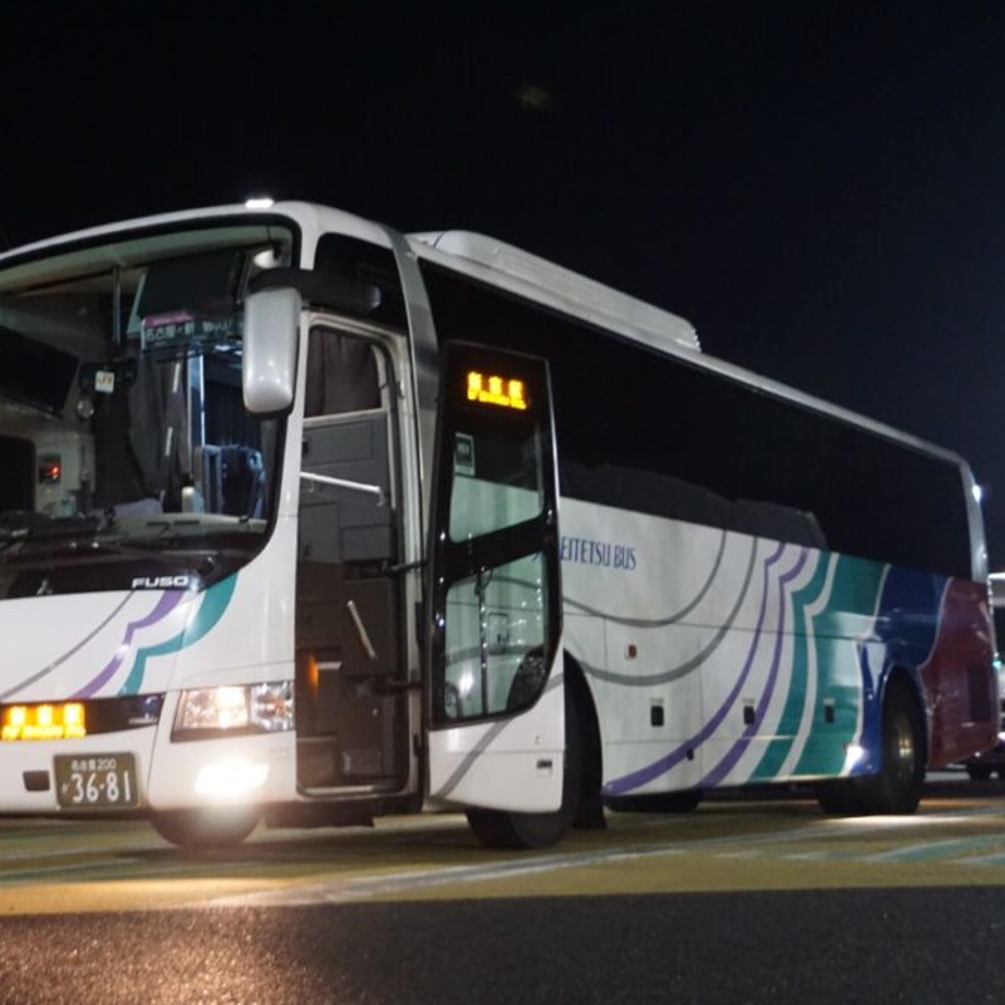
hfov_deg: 29.4
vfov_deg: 29.6
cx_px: 374
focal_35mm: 58
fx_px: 1905
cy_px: 501
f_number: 4
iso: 3200
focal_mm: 30
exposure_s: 1/13
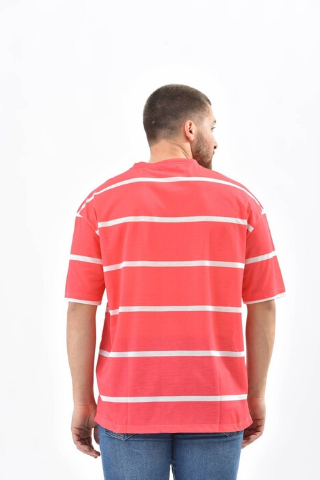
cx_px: 166
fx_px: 1440
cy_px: 247
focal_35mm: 108
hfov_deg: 12.7
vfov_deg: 18.9
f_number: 7.1
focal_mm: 102
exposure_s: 1/160
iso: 100
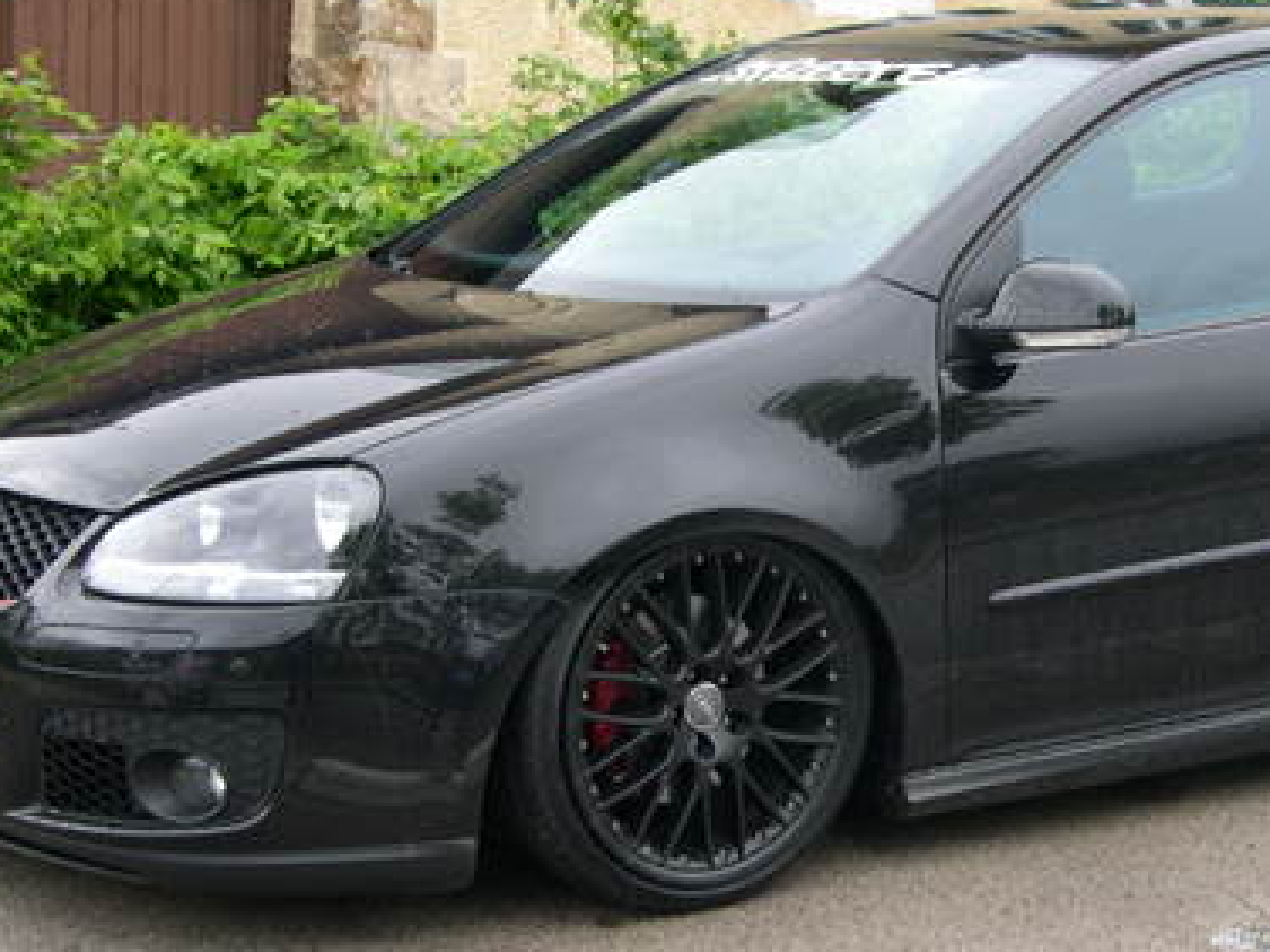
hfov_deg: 24.0
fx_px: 2971
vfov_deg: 18.2
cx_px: 881
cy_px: 586
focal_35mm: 81
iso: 100
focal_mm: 8
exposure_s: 1/211
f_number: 2.8
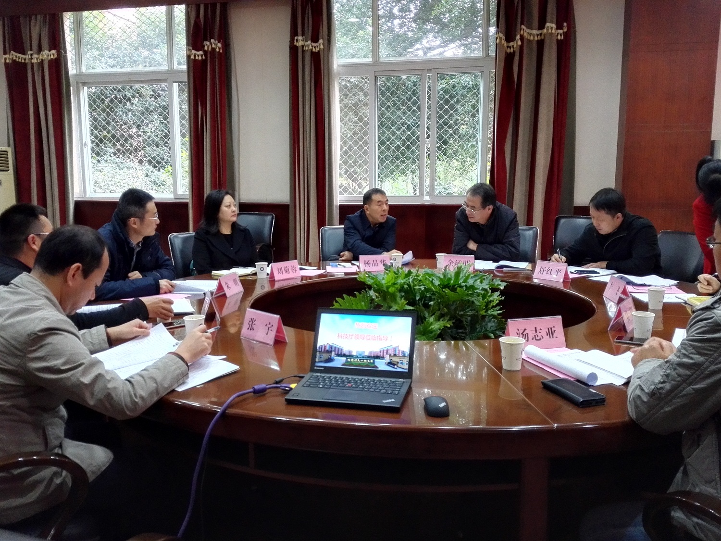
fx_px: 604
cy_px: 270
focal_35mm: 29
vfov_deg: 48.2
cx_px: 360
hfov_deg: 61.7
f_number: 2
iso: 400
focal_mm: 3.8
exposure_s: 1/33.3
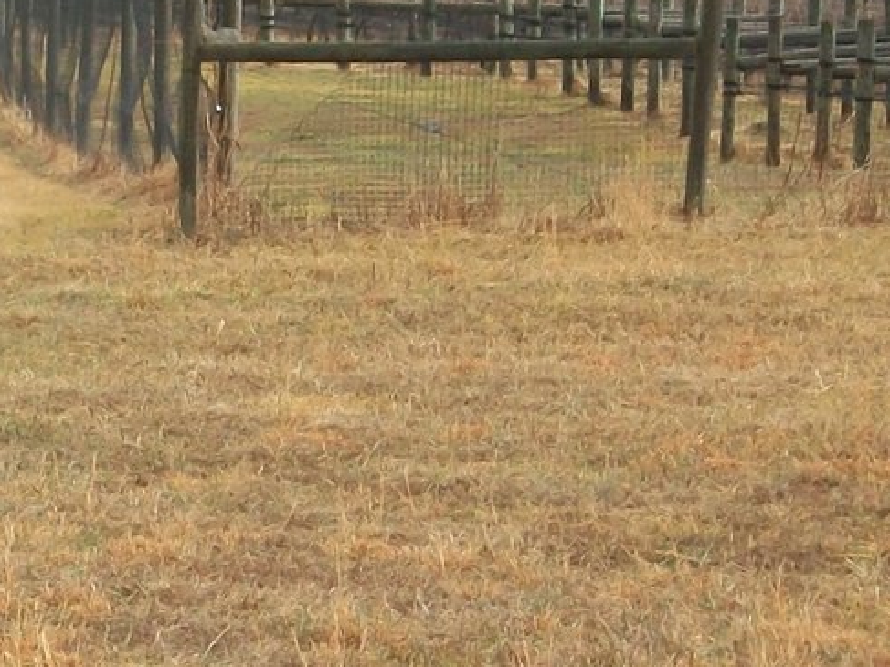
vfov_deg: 5.8
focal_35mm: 255
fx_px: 6555
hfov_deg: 7.7
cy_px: 125
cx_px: 34
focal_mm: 13.7
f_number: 4.6
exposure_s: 1/320
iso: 80
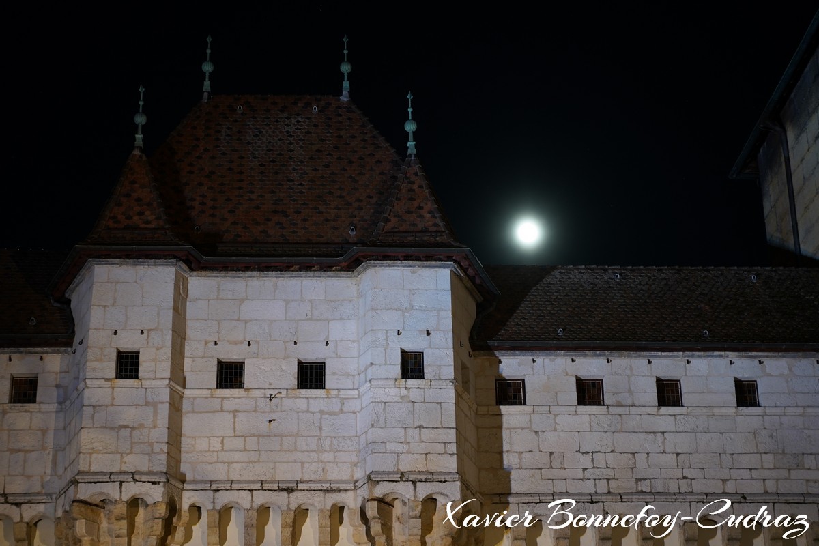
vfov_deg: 18.2
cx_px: 410
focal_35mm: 75
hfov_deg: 27.0
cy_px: 273
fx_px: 1706
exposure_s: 1/5
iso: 800
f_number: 4
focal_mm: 75
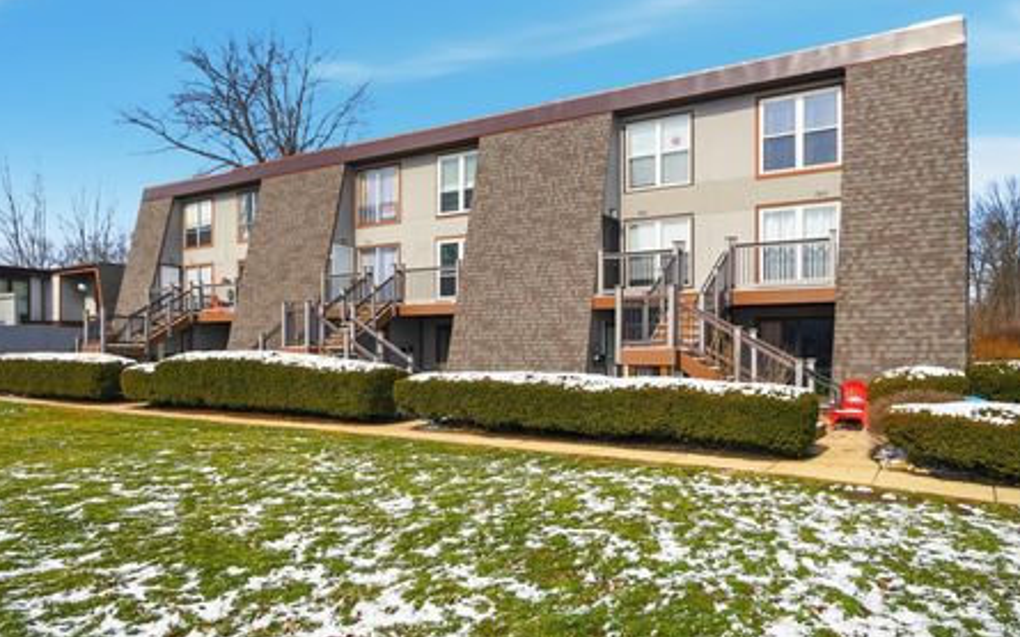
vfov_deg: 50.8
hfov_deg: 74.8
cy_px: 261
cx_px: 491
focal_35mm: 24
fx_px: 667
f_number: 4
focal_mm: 14
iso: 100
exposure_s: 1/4000
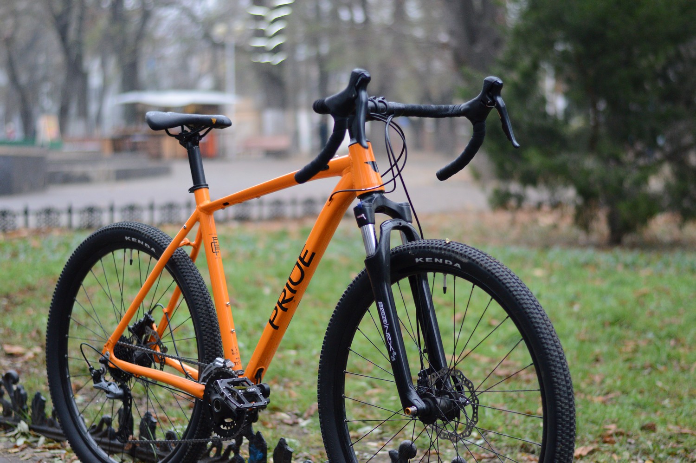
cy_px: 232
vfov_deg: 18.1
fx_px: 1449
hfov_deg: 27.0
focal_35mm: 75
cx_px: 348
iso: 800
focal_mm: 50
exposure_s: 1/320
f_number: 1.8
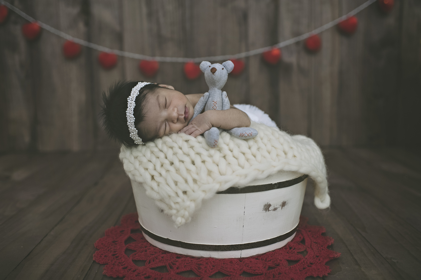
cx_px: 210
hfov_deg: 54.5
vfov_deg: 37.8
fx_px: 409
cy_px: 140
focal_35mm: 35
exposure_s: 1/250
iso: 200
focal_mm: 35
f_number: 2.5
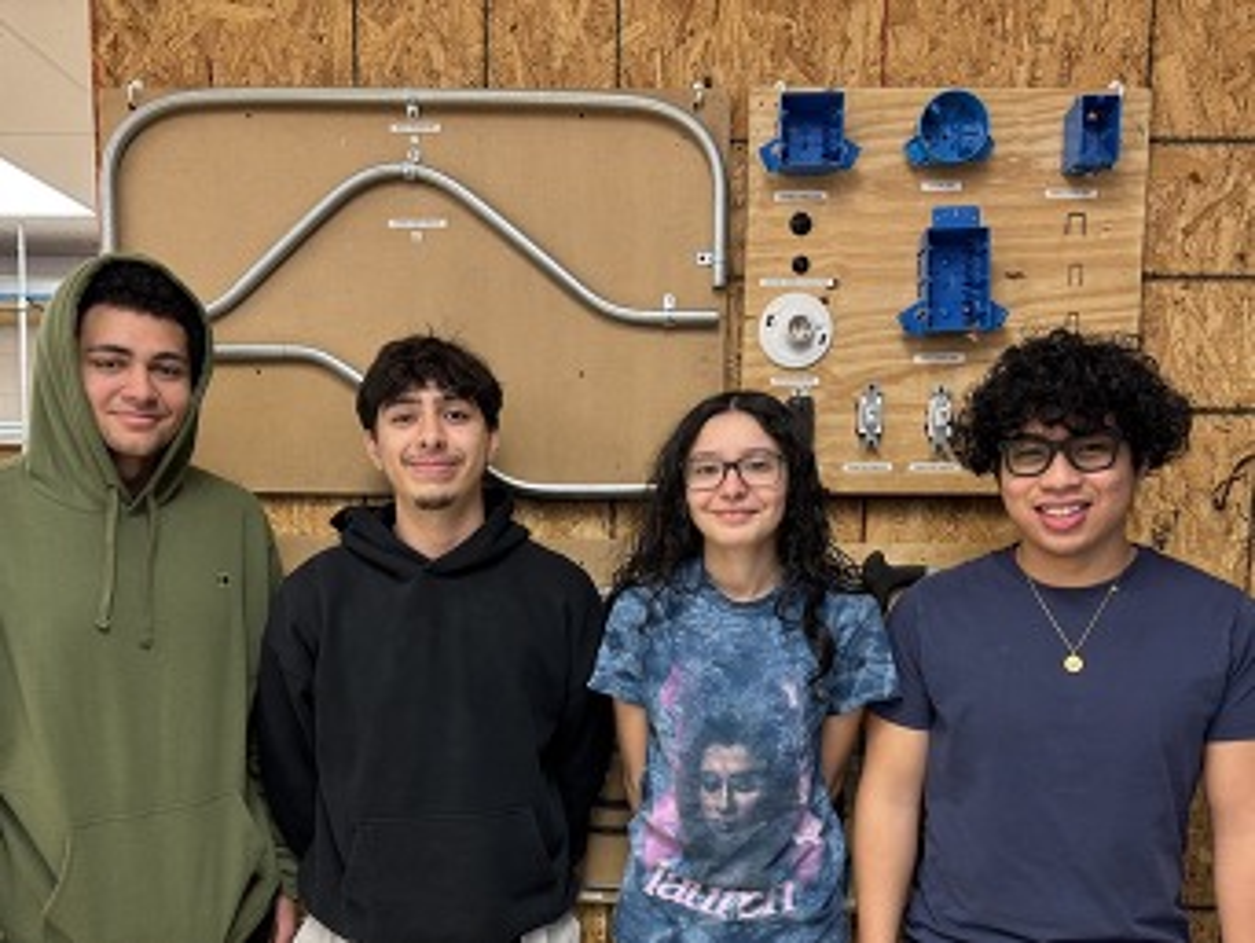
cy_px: 472
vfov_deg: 56.9
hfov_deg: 71.6
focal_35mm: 24
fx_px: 871
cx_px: 628
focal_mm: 6.76
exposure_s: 1/60
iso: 160
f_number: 1.78
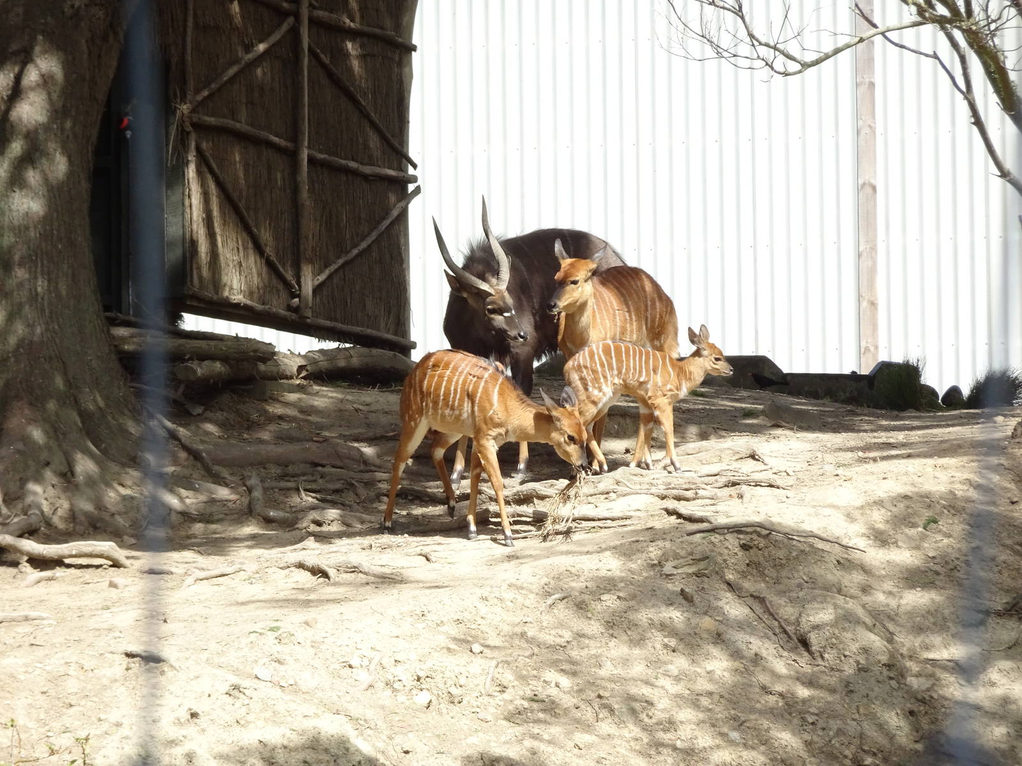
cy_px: 383
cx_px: 511
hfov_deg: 7.8
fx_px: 7499
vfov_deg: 5.9
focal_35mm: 254
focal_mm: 43.45
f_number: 6.3
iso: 200
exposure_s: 1/400
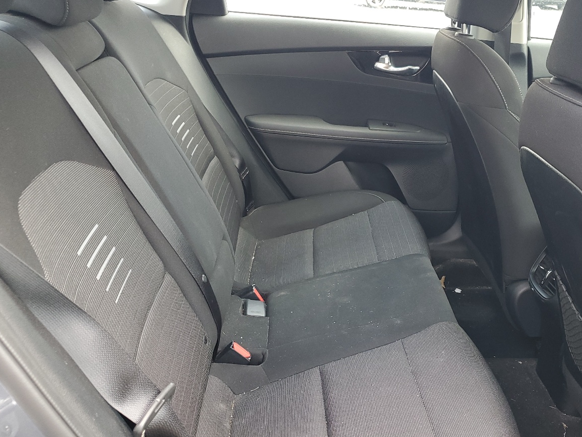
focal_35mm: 36
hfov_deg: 50.7
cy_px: 249
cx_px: 375
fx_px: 605
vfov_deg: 39.6
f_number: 1.5
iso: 70
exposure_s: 1/120
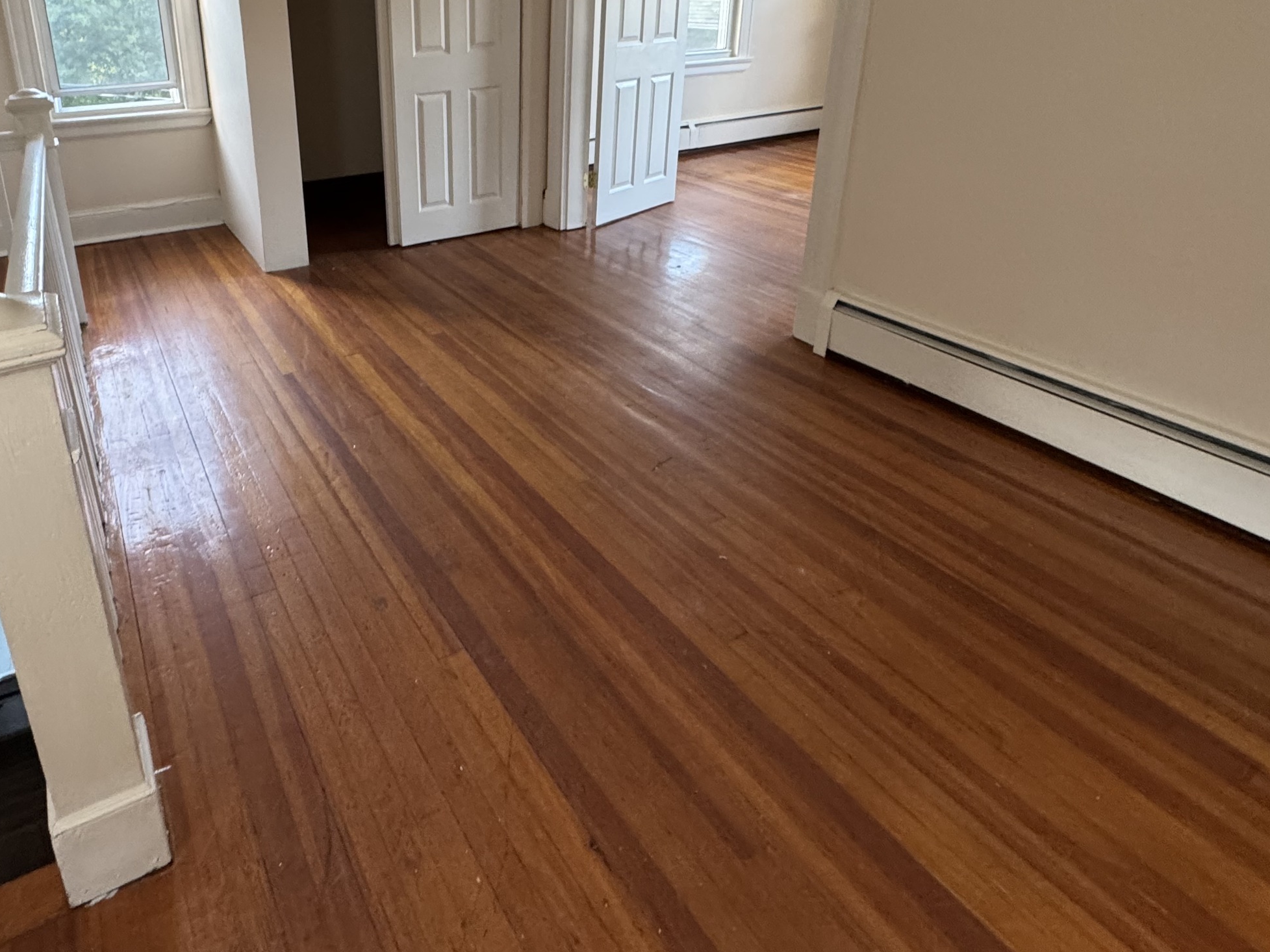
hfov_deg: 74.2
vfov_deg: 58.5
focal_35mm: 22
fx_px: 807
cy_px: 260
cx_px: 428
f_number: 2.2
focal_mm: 2.22
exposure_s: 1/72
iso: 320
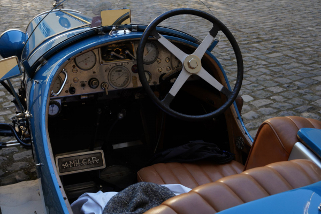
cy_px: 107
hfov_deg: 36.2
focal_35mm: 55
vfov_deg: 24.6
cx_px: 160
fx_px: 490
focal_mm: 55
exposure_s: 1/40
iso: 640
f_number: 14
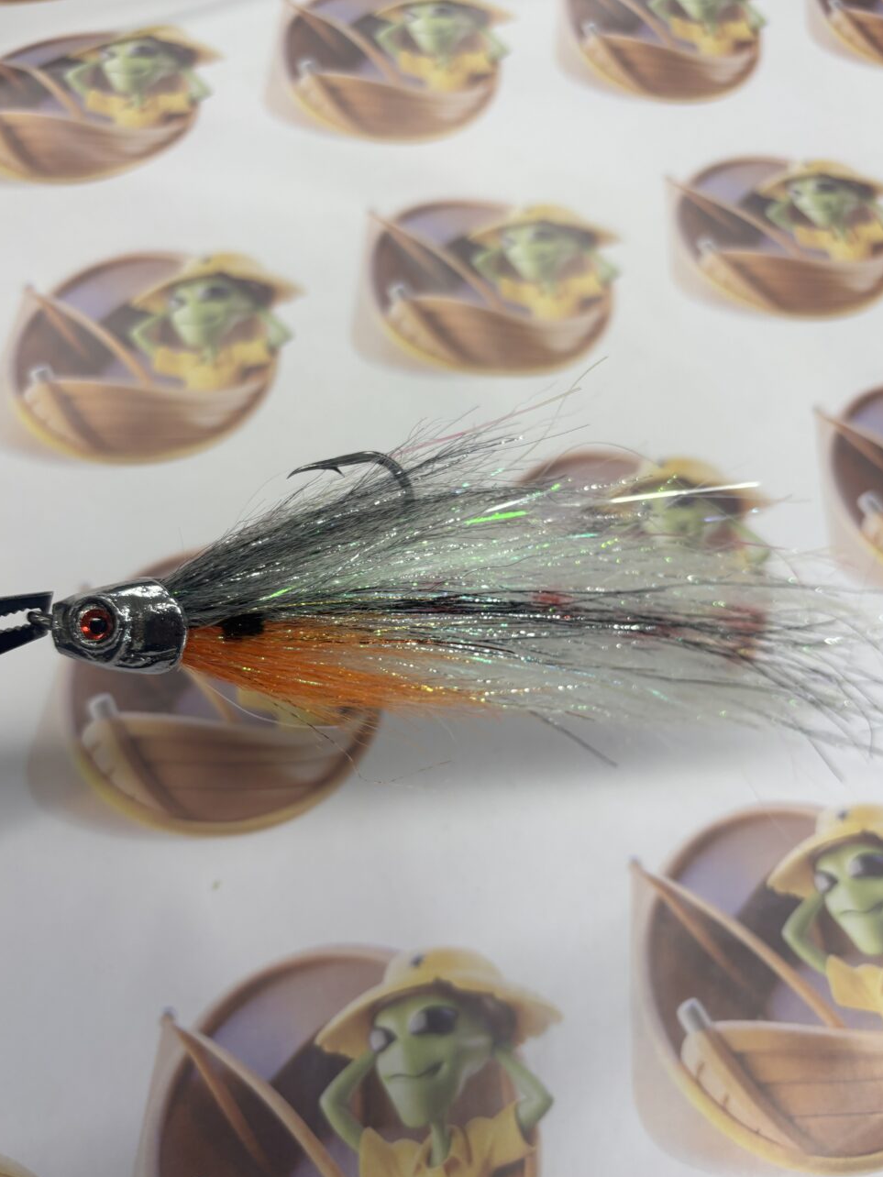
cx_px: 436
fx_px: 918
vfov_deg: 65.3
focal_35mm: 27
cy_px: 595
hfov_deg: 51.4
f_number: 1.6
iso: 80
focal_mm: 5.96
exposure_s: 1/60
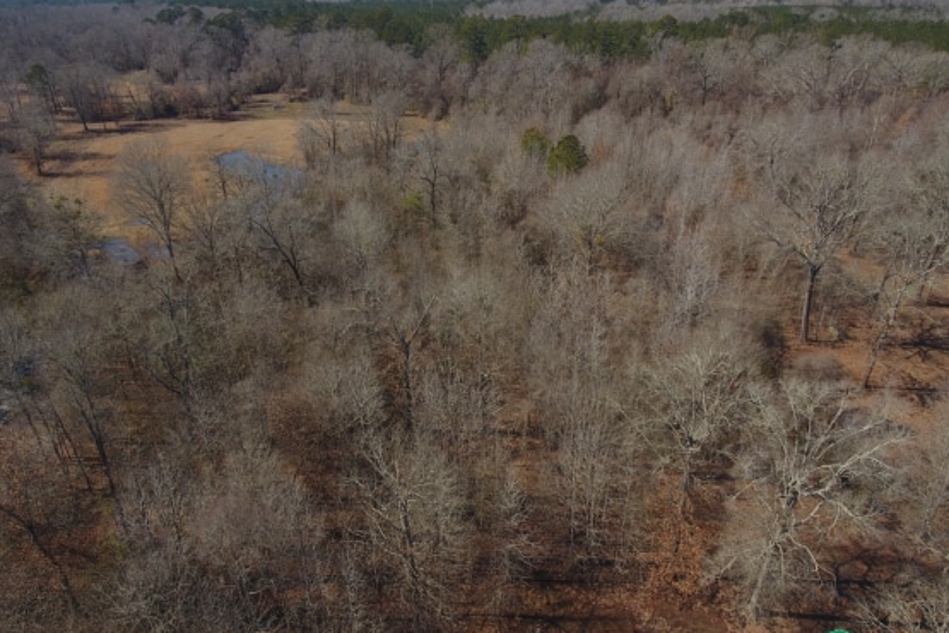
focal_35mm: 24
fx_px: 633
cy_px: 323
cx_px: 450
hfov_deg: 73.7
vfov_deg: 53.1
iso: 100
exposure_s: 1/686
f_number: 2.8
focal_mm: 3.61
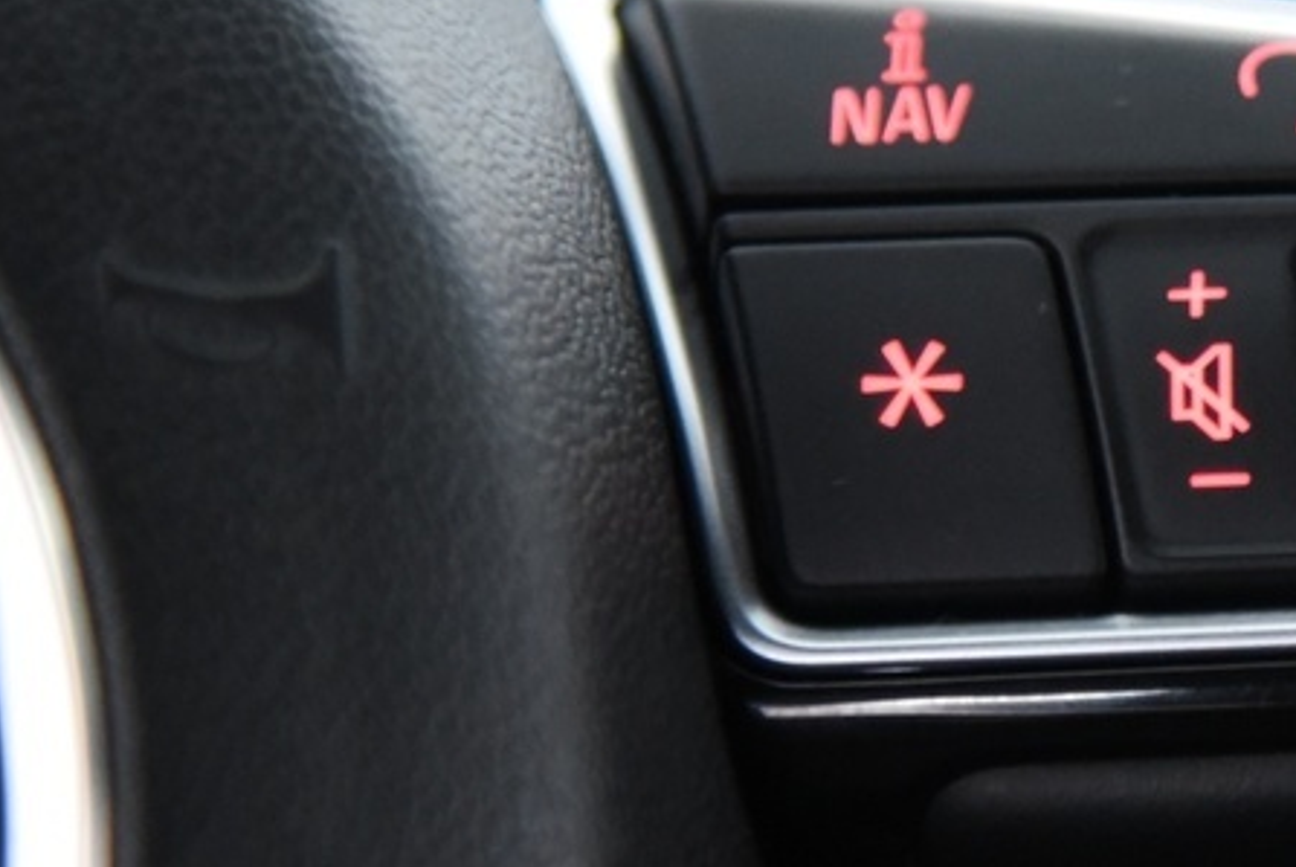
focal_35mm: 434
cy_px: 322
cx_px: 1183
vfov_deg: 3.2
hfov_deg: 4.7
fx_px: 15639
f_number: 4
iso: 4000
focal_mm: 120
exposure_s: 1/20
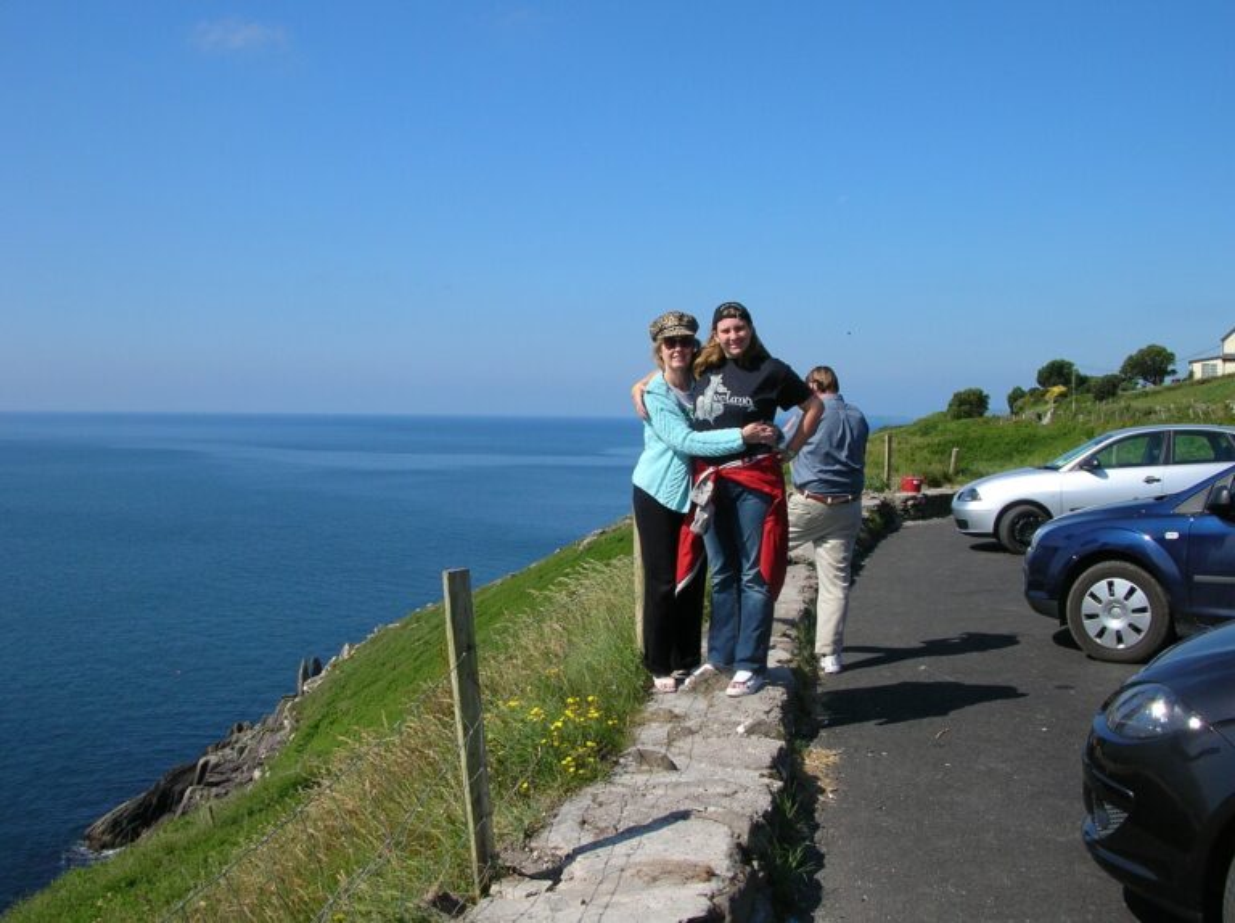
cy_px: 462
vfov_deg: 40.6
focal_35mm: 35
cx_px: 618
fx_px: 1247
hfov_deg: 52.7
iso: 50
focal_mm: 5.8
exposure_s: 1/350
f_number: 5.6
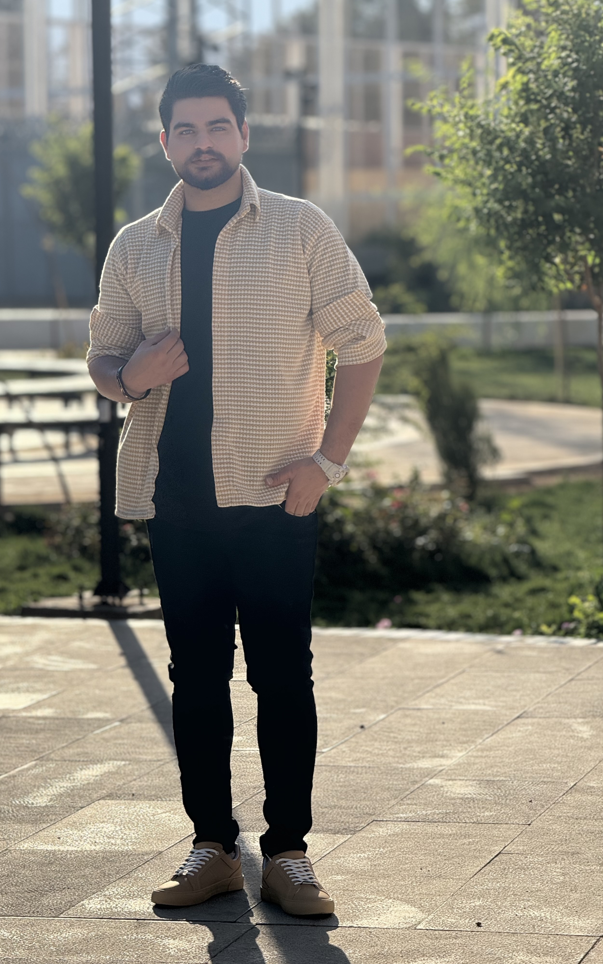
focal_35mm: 128
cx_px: 241
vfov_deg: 16.3
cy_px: 481
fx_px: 3366
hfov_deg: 10.2
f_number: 2.8
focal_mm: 15.66
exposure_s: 1/1227
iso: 50
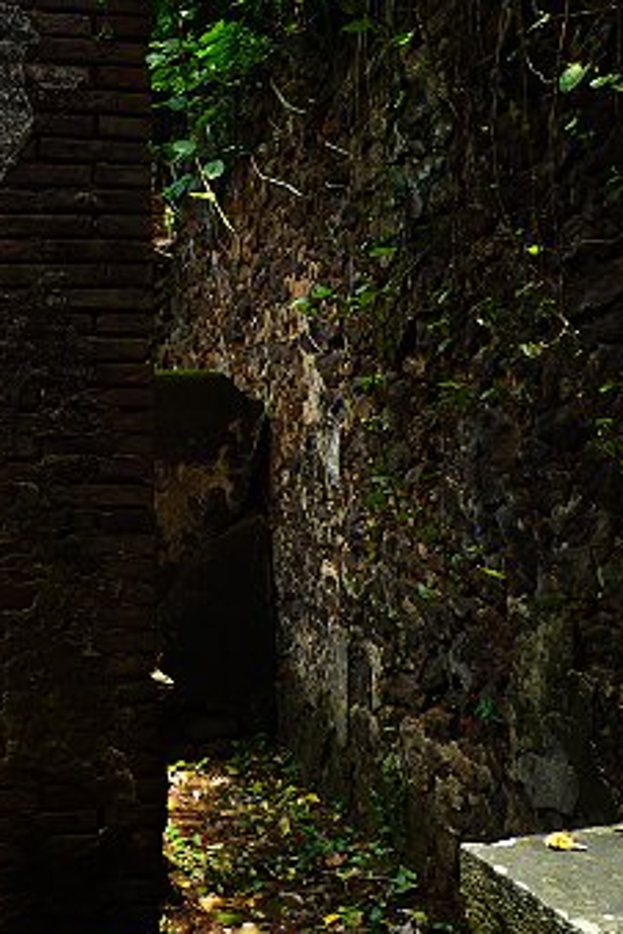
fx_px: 1194
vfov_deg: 42.6
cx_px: 108
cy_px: 388
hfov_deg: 28.5
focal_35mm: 46
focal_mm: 4.4
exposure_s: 1/320
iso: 80
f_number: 2.8
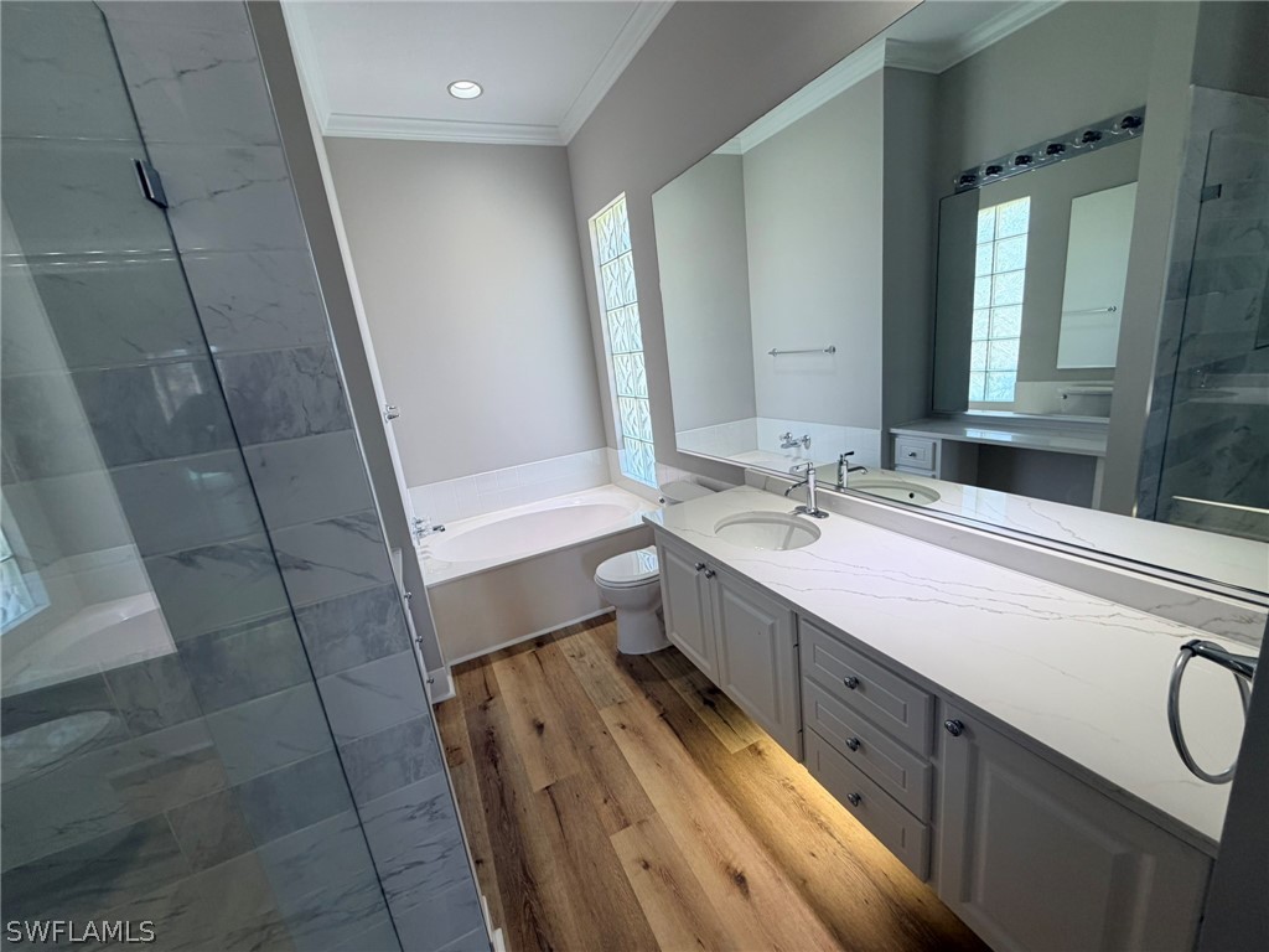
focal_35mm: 14
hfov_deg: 102.1
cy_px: 476
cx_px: 634
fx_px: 513
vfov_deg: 85.7
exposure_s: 1/120
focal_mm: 2.22
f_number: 2.2
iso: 100
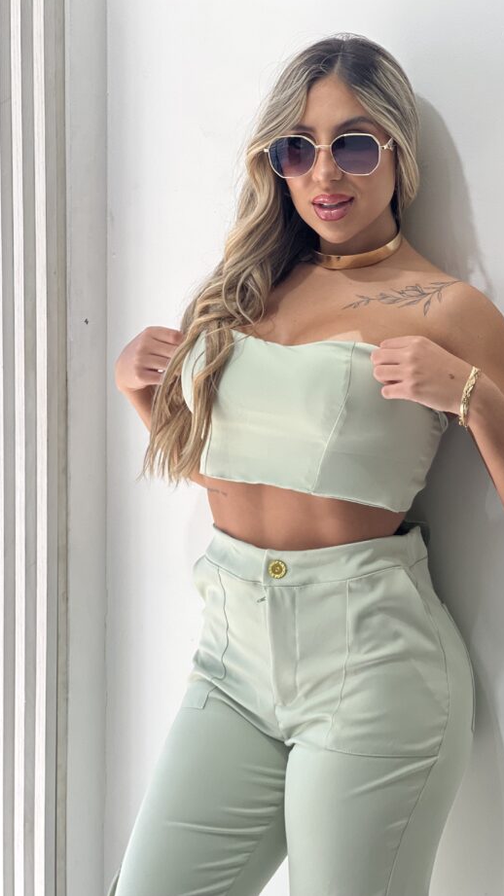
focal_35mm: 85
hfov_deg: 14.2
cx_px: 336
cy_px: 444
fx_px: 2020
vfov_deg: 25.0
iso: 100
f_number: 2.8
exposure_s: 1/120
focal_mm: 9
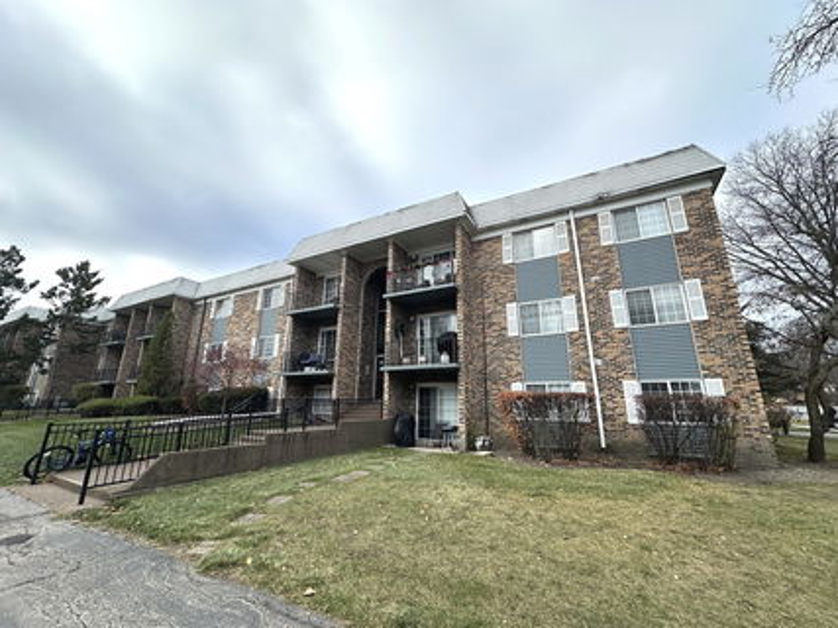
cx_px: 419
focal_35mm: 14
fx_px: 339
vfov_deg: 85.6
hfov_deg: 102.1
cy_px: 314
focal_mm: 2.22
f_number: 2.2
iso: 40
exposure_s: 1/615
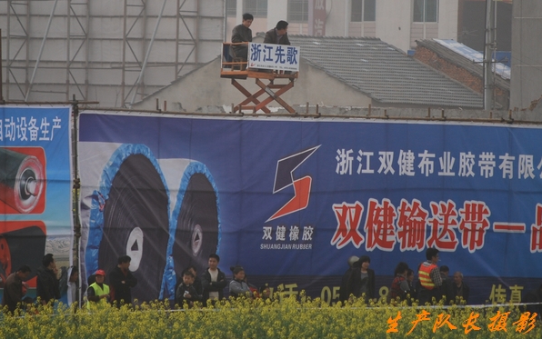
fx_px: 4551
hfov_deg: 6.8
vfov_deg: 4.3
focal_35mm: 308
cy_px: 164
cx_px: 272
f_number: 5.6
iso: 200
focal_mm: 200
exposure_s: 1/1000
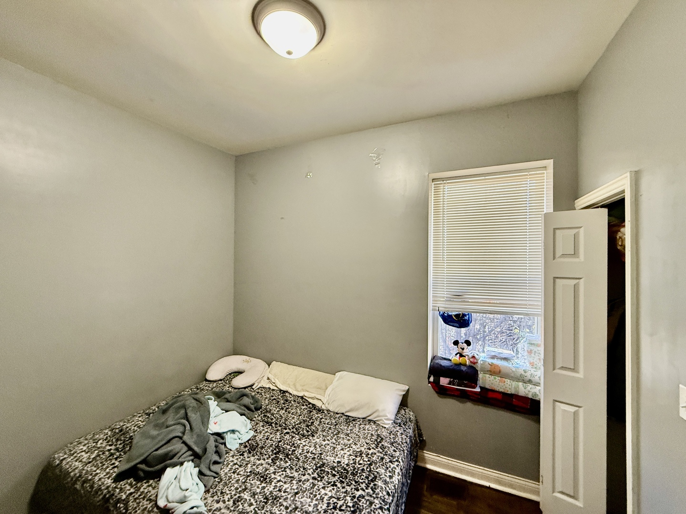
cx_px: 343
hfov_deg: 102.1
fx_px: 277
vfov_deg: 85.7
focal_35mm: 14
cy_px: 257
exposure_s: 1/60
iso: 320
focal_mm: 2.22
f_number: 2.2
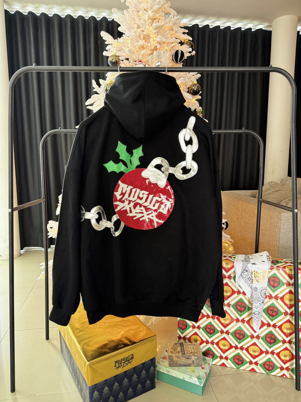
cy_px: 201
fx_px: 278
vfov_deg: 71.6
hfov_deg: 56.8
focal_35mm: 24
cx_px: 150
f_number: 1.78
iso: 640
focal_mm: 6.76
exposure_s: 1/40
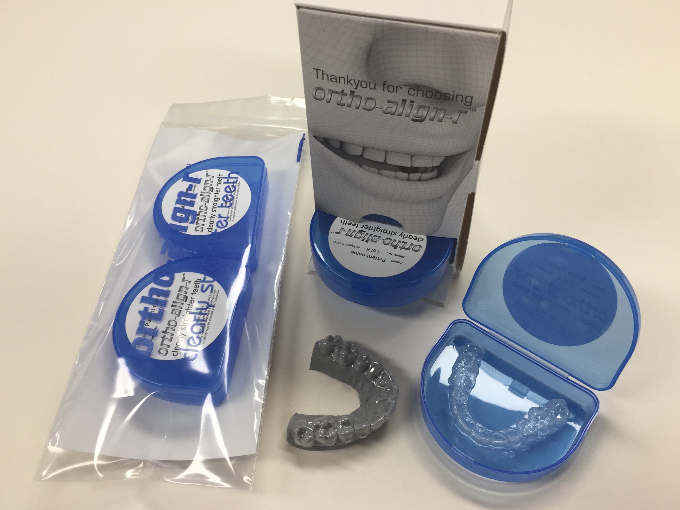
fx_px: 589
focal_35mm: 30
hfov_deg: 60.0
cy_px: 257
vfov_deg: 46.8
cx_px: 339
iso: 40
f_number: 2.2
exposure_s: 1/50
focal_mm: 4.15
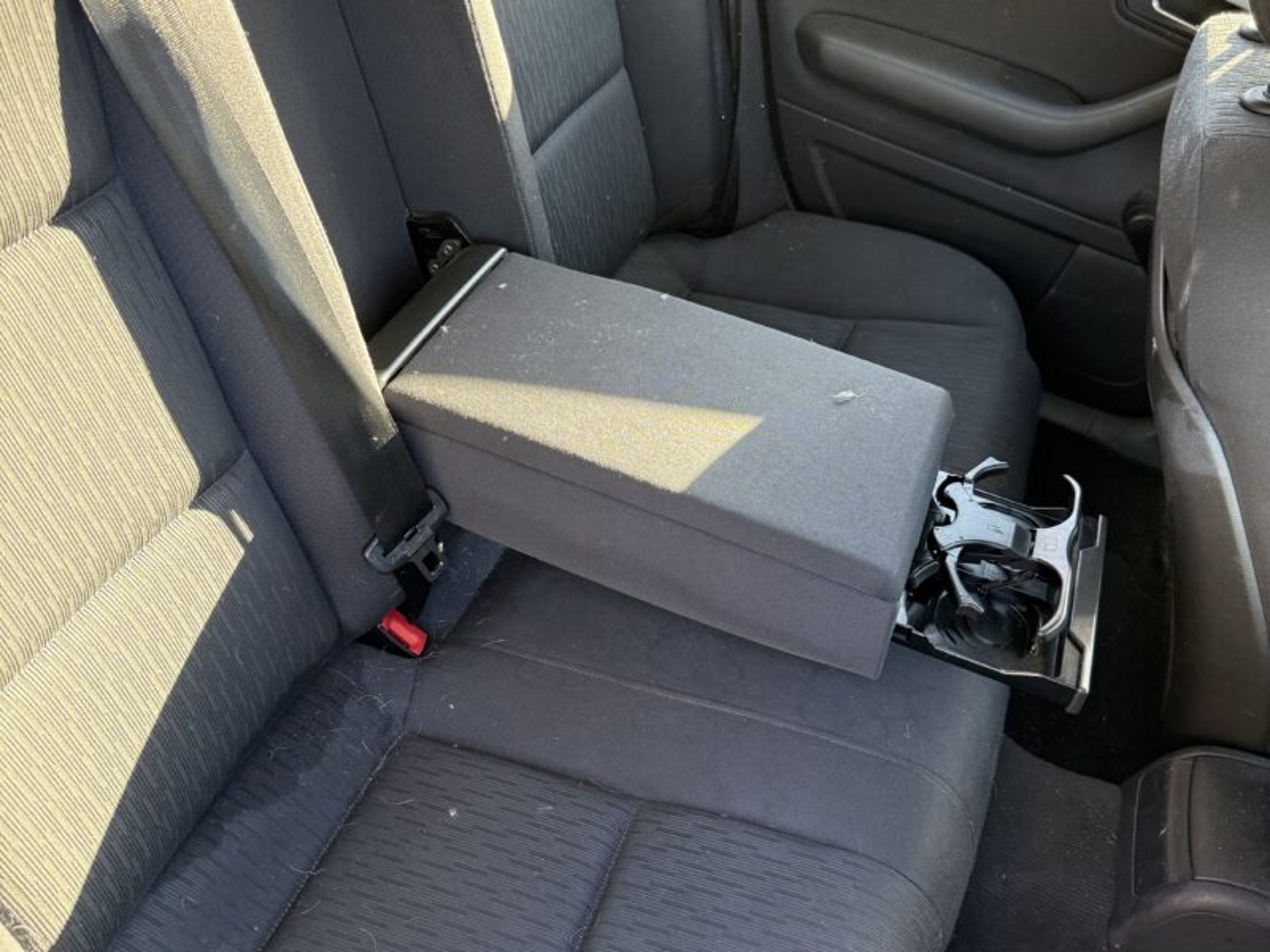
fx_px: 881
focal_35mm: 24
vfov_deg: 56.8
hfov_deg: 71.6
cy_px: 476
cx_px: 635
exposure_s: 1/100
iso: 200
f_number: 1.78
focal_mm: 6.76
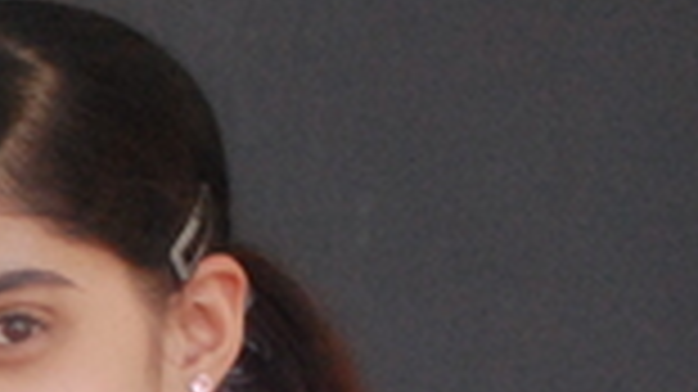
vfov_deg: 3.4
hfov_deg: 5.9
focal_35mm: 357
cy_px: 802
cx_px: -576
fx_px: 6607
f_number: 4
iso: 1600
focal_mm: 55
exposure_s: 1/1600
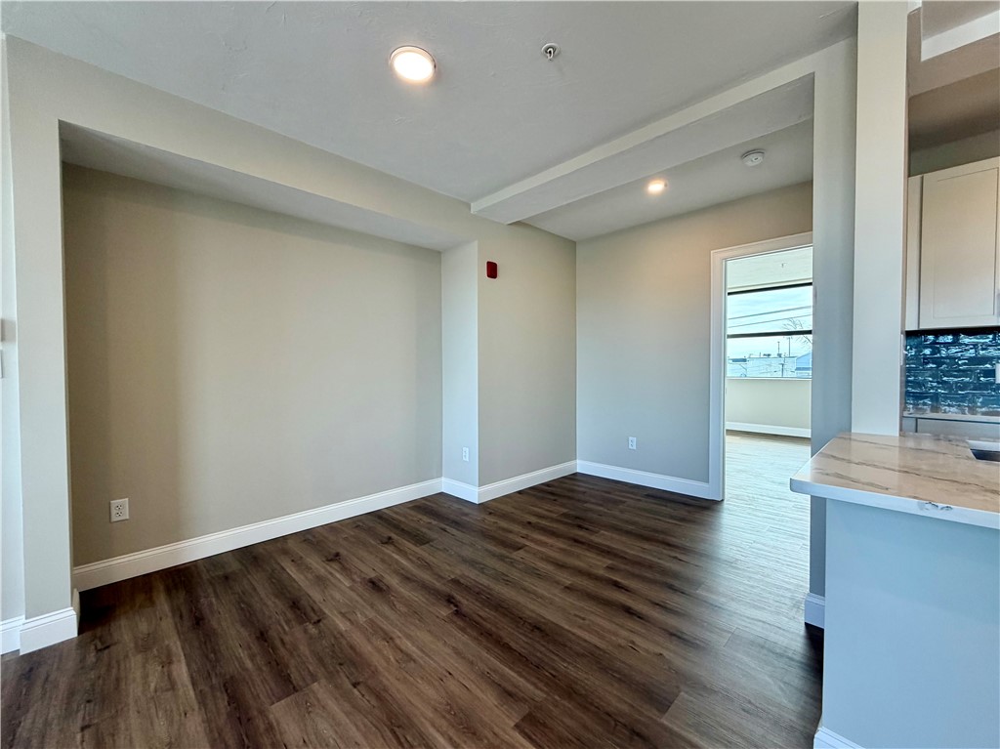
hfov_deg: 102.1
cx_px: 500
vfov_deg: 85.6
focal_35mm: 14
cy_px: 374
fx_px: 404
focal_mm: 2.22
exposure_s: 1/120
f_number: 2.2
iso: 125
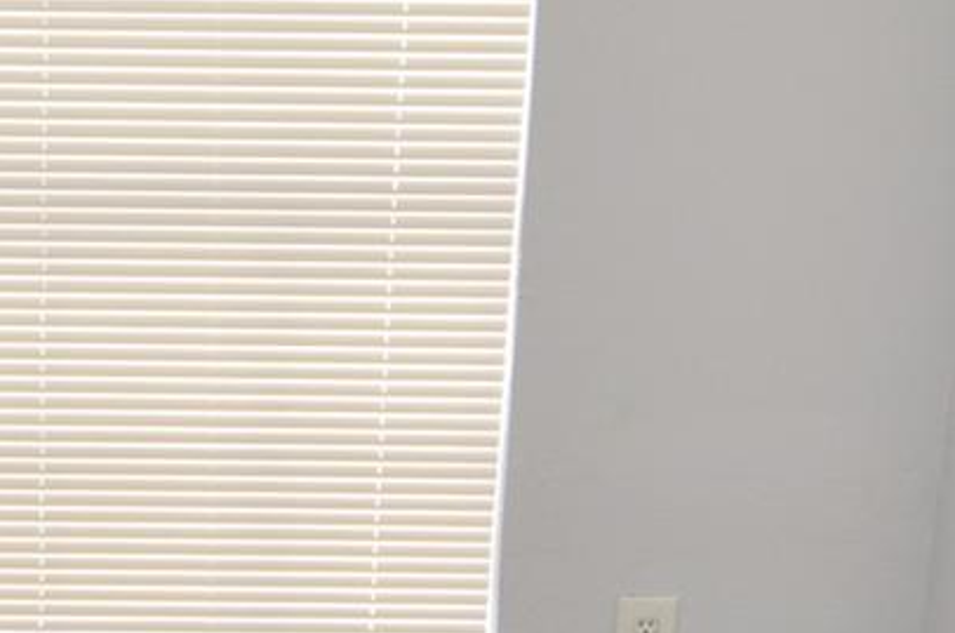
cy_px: 382
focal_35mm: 71
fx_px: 1880
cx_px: 33
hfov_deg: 27.1
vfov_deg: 19.1
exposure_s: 1/80
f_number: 4.5
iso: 400
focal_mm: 12
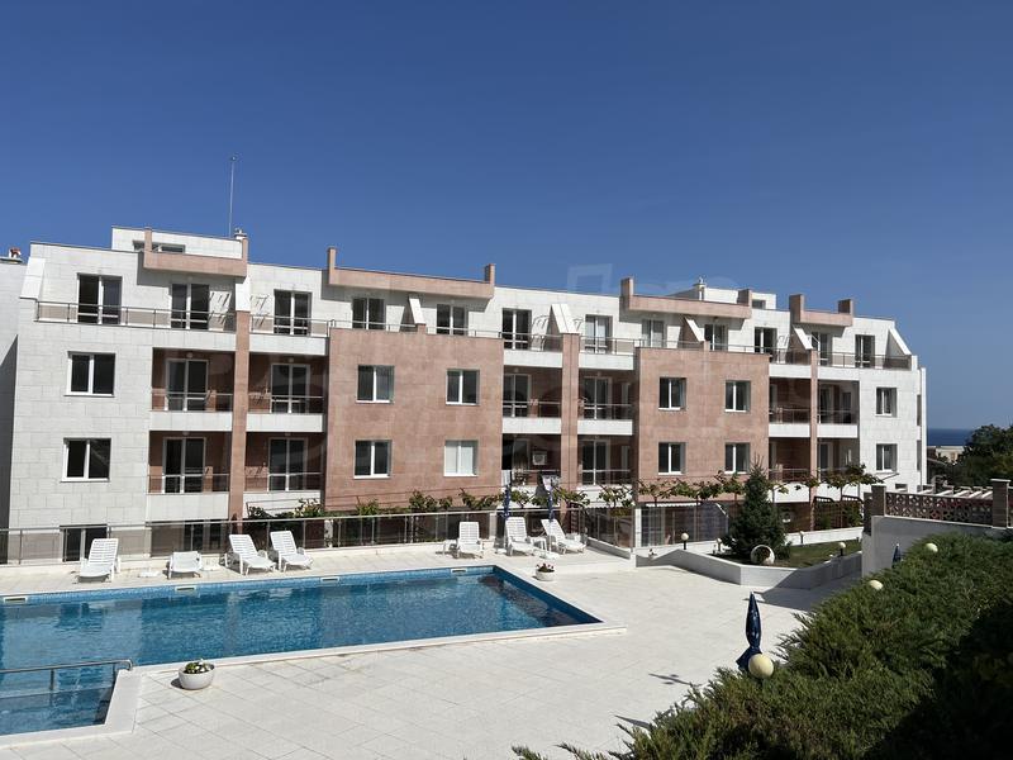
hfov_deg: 67.3
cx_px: 506
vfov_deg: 53.1
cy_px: 380
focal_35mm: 26
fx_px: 761
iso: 50
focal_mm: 5.7
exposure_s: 1/11364
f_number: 1.5
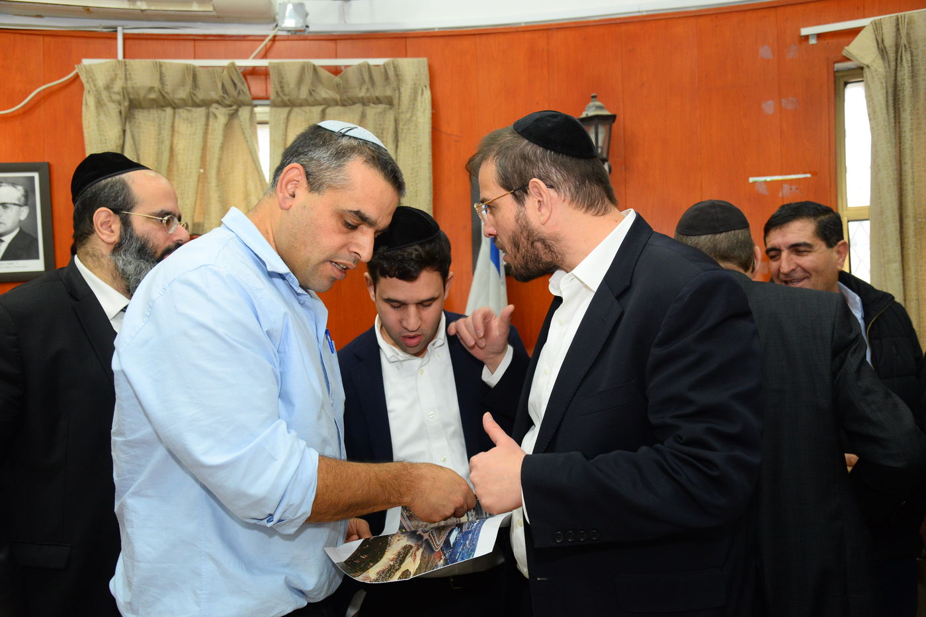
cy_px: 308
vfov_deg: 41.1
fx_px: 823
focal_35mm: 32
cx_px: 463
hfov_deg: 58.7
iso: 2000
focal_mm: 32
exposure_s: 1/125
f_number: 5.6
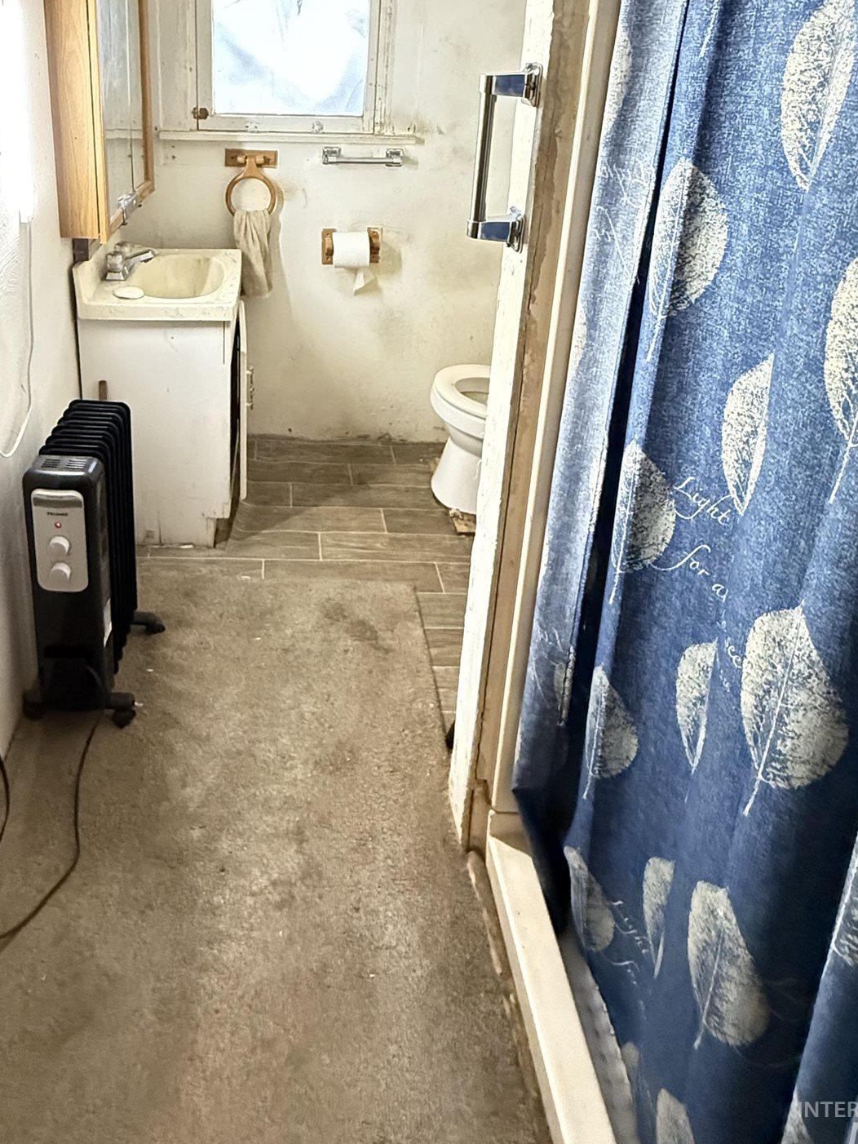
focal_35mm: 23
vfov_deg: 68.0
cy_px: 255
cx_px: 281
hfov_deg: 57.5
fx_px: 760
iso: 1000
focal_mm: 2.22
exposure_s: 1/40
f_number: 2.2
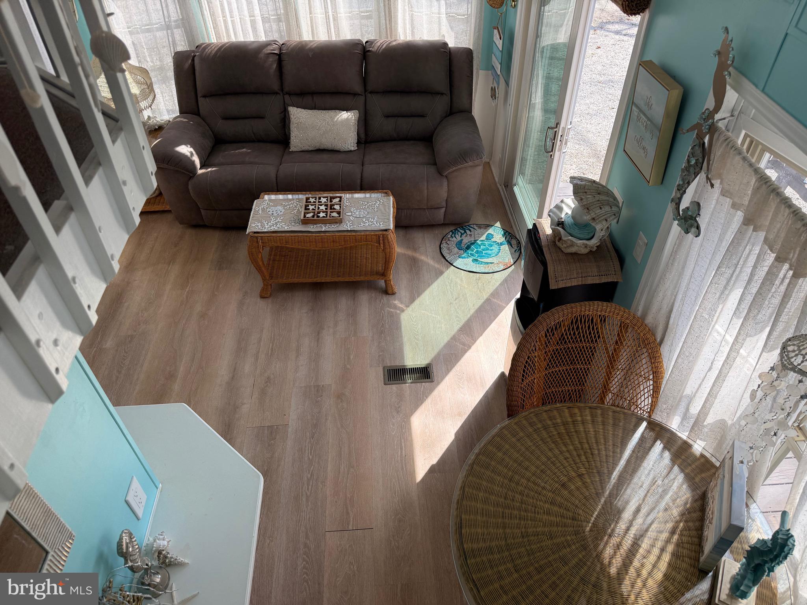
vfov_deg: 56.8
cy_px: 302
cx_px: 404
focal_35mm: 24
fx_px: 560
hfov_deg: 71.6
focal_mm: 6.76
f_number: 1.78
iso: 100
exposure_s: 1/955
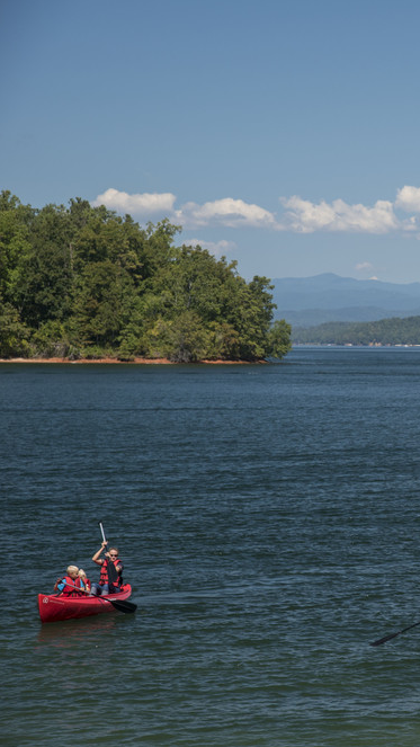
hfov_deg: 8.8
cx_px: 553
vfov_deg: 15.8
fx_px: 2692
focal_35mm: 136
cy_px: 373
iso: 250
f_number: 6.3
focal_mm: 86
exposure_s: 1/200
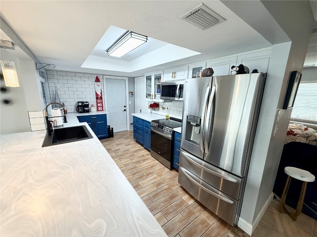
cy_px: 118
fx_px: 128
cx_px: 158
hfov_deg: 102.1
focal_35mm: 14
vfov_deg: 85.7
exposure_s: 1/120
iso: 200
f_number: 2.2
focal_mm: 2.22
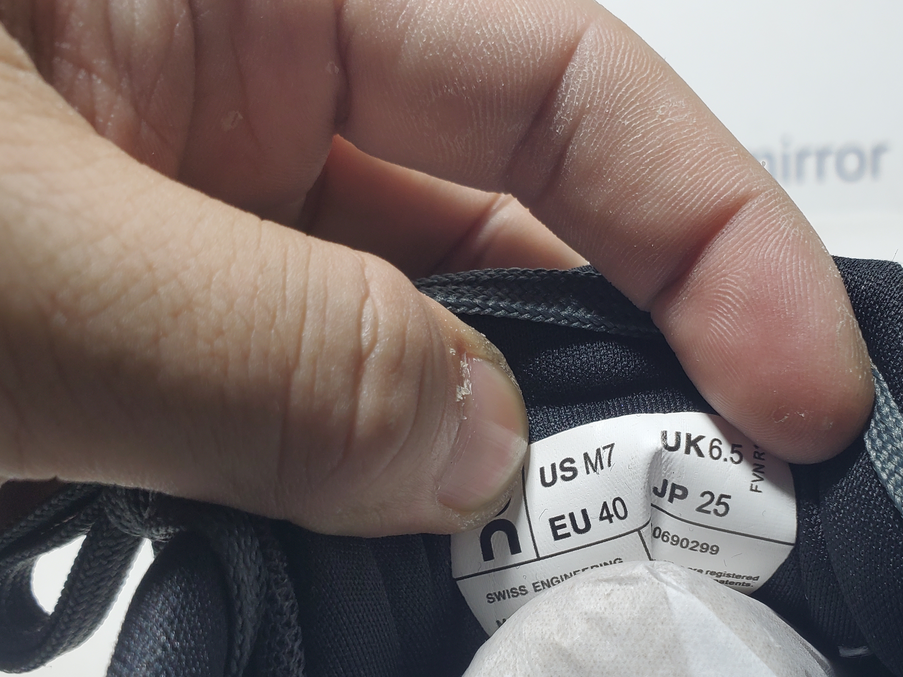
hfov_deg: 47.0
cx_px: 614
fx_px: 1017
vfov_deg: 36.3
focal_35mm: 39
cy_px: 471
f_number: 2.4
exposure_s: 1/135
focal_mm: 4.3
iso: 50
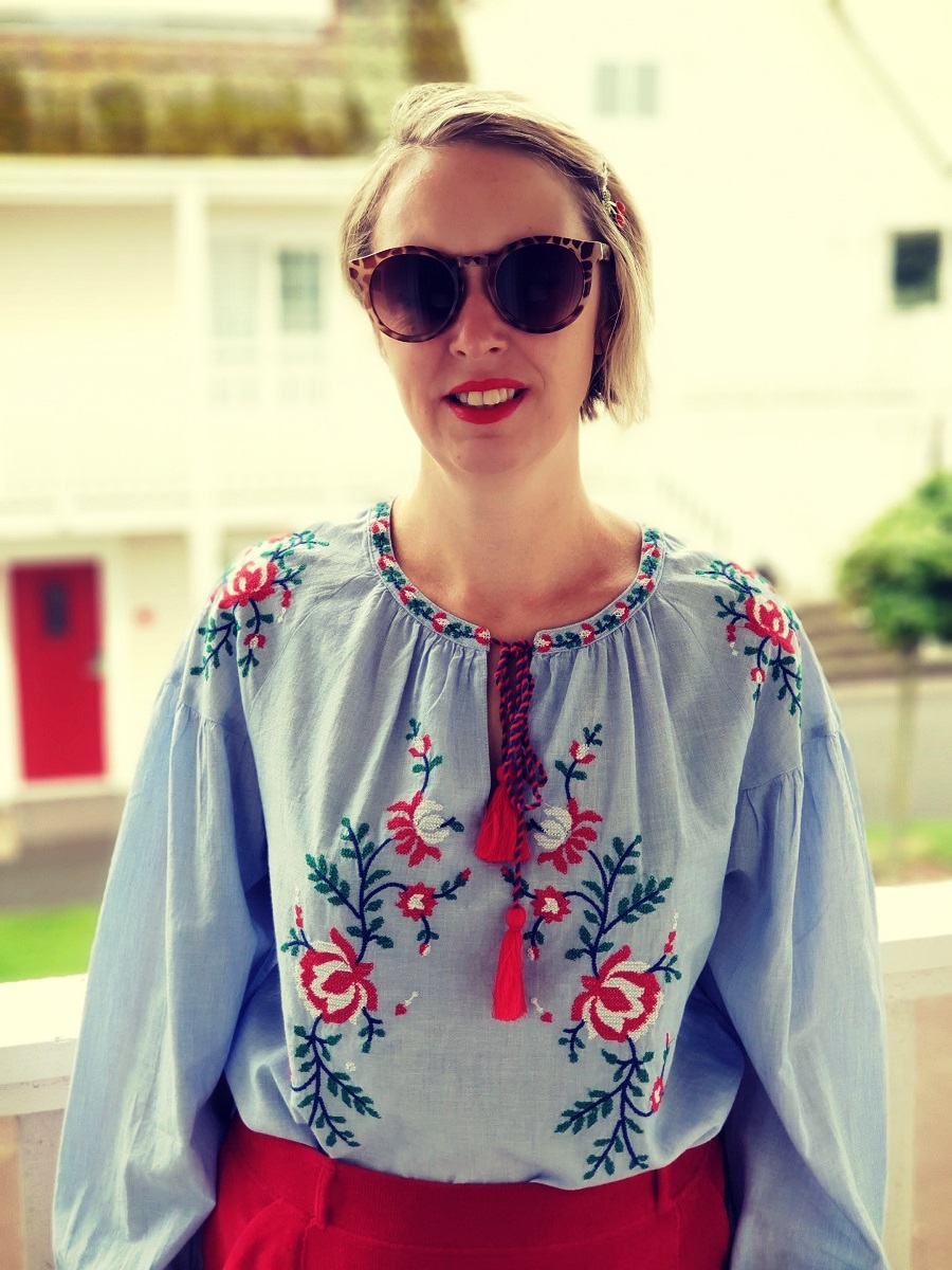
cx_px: 476
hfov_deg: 28.0
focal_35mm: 52
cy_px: 635
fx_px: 1907
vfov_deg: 36.8
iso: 40
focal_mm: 6
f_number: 2.4
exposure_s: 1/33
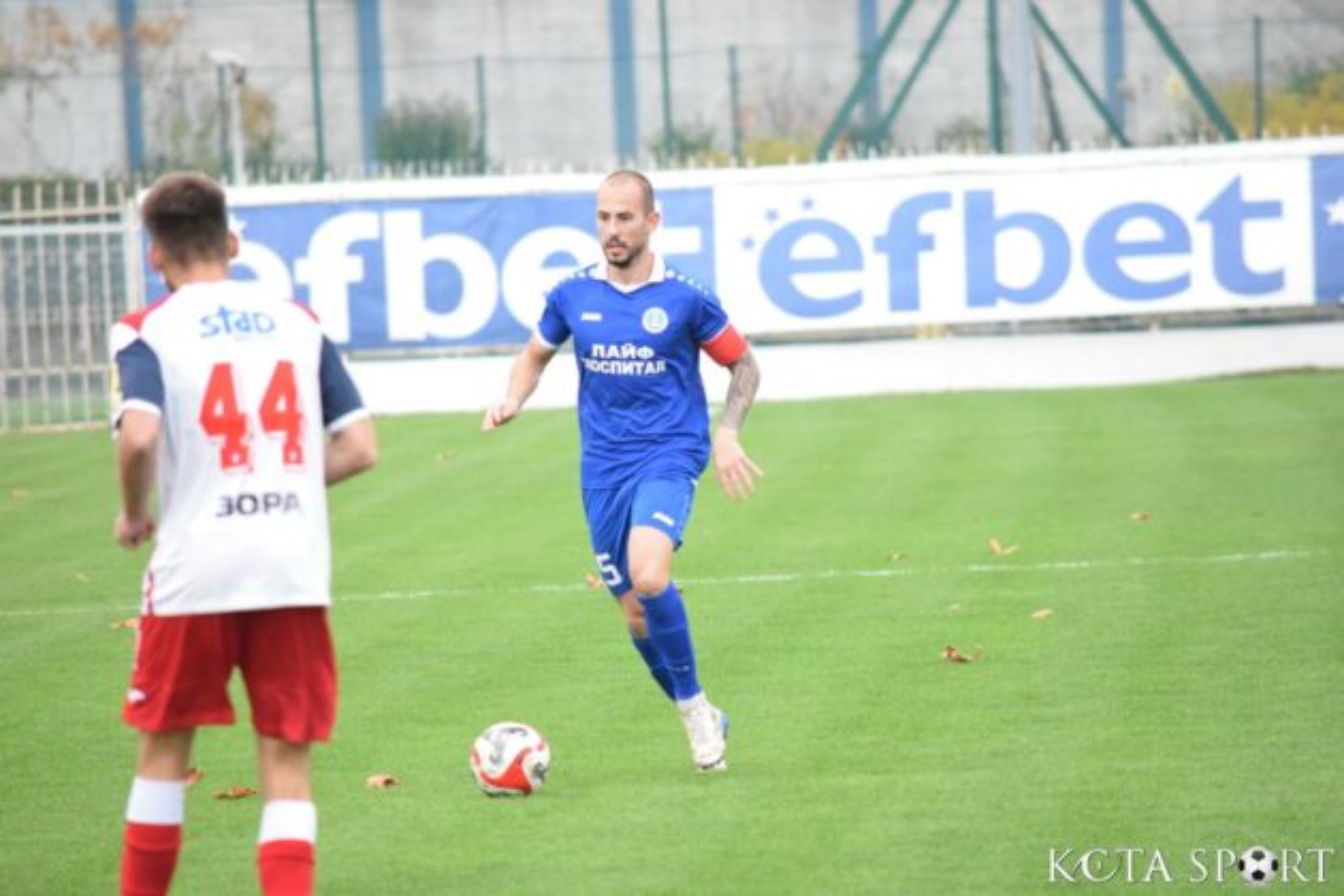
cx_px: 672
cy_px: 448
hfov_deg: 5.7
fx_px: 13439
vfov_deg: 3.8
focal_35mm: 360
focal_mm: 240
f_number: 5.3
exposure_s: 1/800
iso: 3200
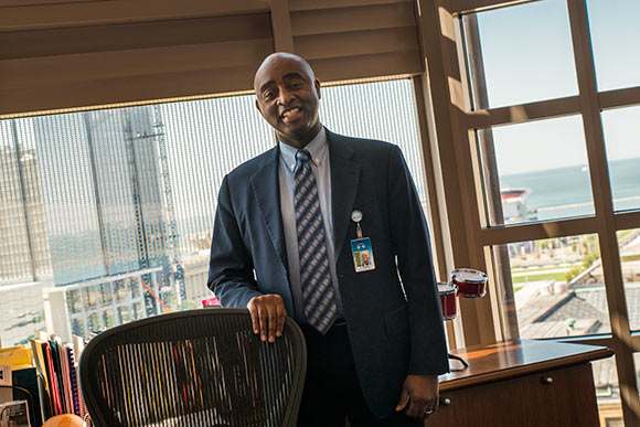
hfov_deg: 48.4
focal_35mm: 40
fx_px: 711
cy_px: 214
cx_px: 320
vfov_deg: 33.4
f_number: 8
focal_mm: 40
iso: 200
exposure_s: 1/90
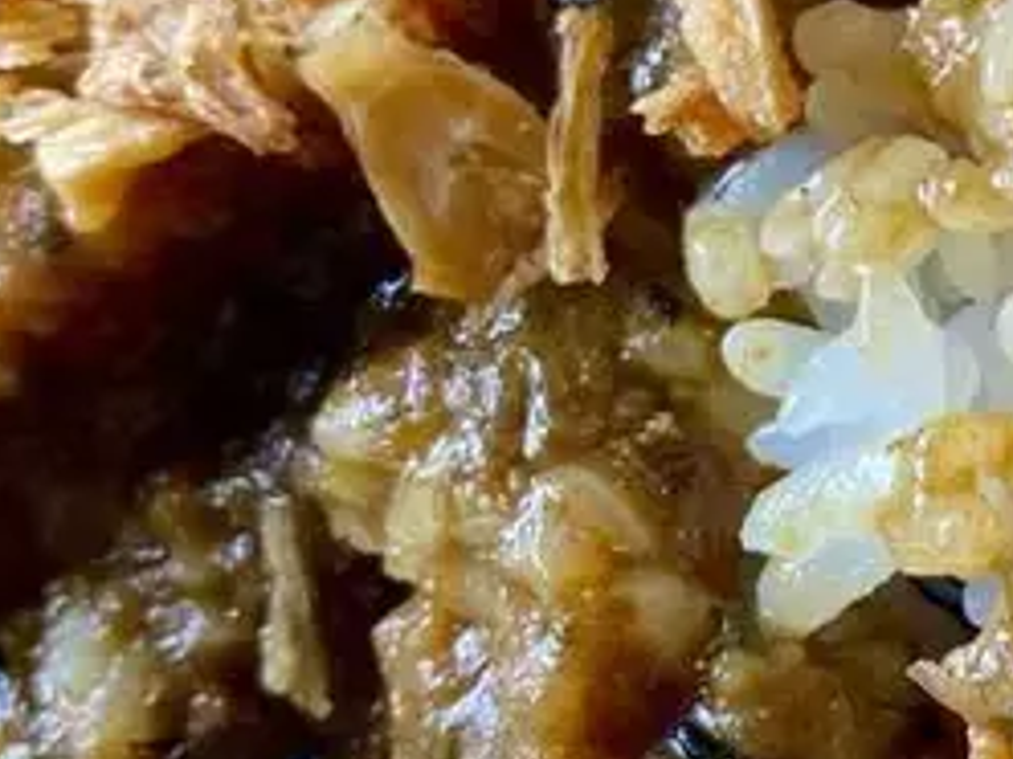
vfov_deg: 23.1
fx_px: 1844
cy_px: 188
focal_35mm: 63
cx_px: 1103
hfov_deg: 28.1
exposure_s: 1/121
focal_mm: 4.25
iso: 100
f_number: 1.8
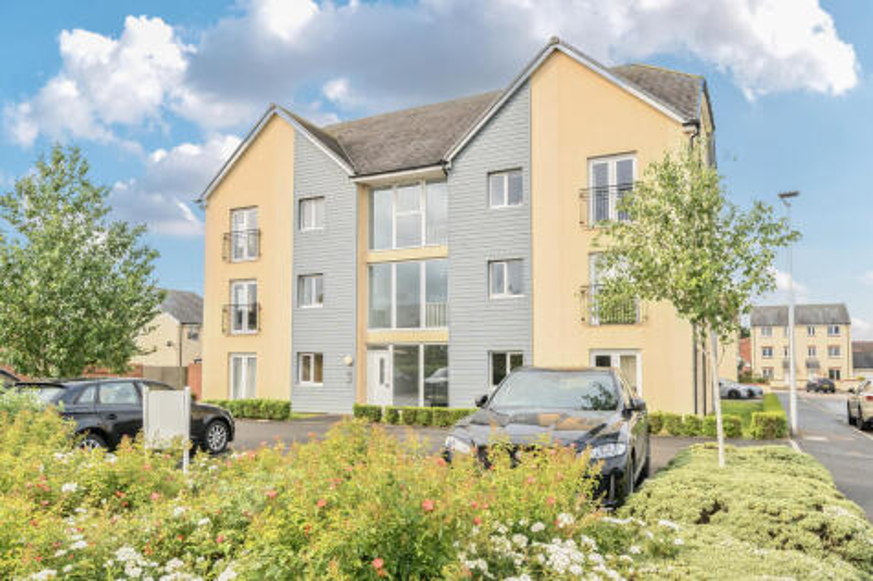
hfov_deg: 71.5
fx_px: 606
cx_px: 436
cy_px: 290
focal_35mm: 25
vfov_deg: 51.3
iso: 400
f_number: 8
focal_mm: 17
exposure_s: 1/400
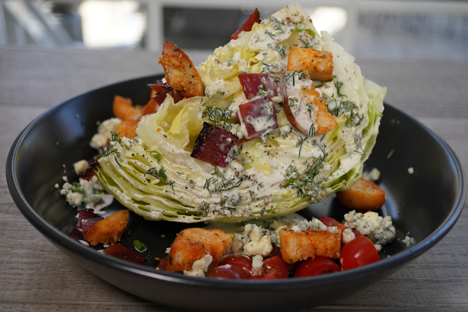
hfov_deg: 43.6
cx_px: 234
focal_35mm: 45
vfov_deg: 29.9
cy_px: 156
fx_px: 585
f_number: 4
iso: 1250
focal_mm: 30
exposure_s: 1/640
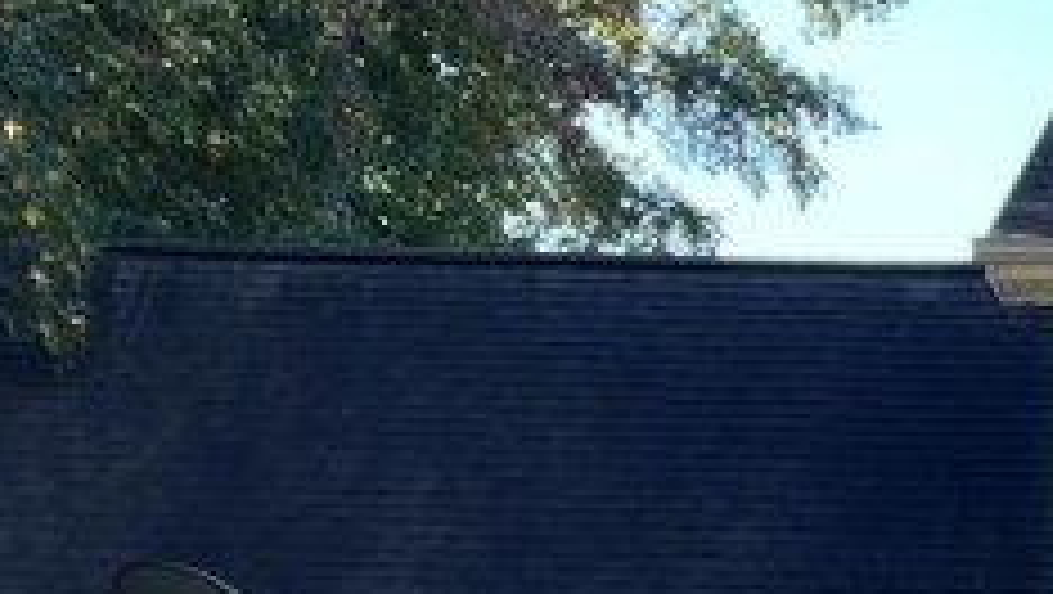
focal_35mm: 145
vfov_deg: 7.9
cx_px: 1566
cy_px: 1354
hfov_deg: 13.9
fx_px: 4051
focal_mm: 5.1
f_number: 1.6
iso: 40
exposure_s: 1/268
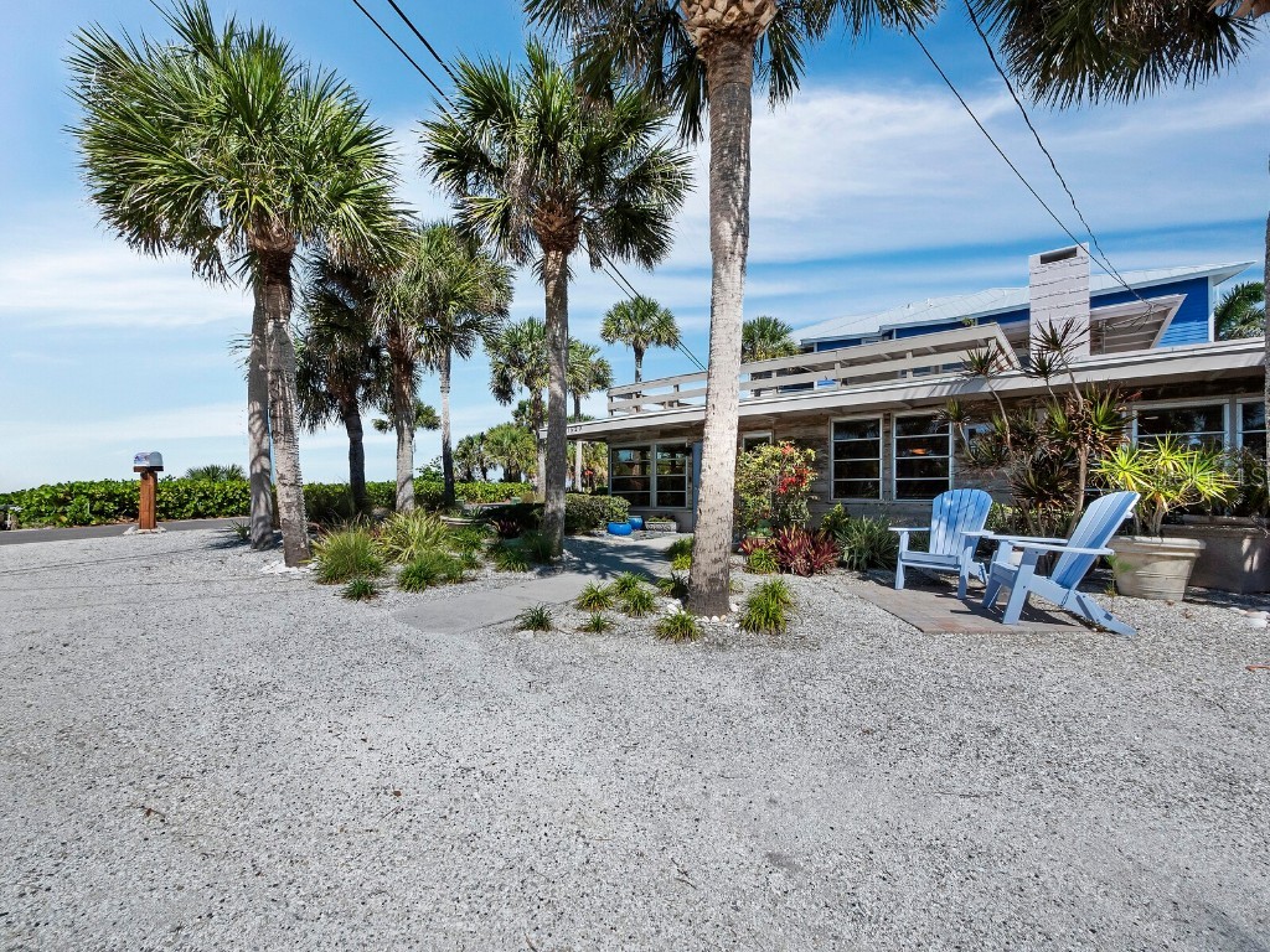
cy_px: 476
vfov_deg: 85.7
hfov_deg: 102.1
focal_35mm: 14
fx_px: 514
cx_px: 635
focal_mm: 7
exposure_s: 1/640
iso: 400
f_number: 10
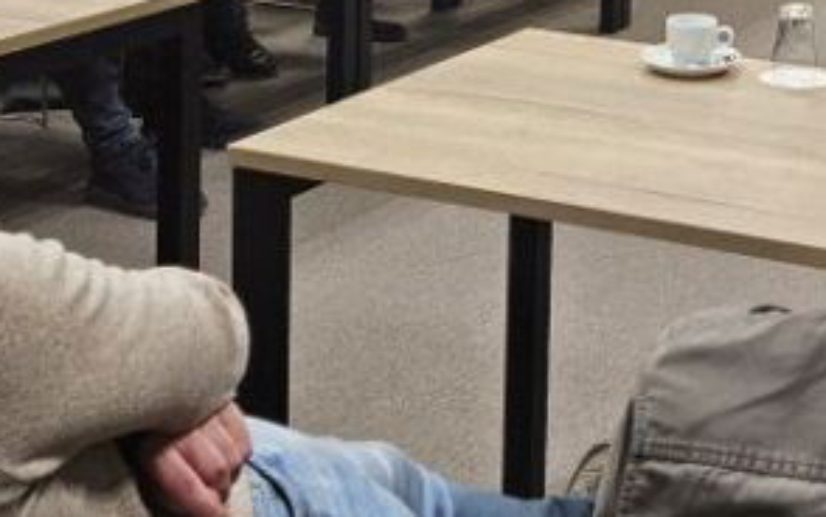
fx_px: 1914
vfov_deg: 14.5
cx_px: 837
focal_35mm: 85
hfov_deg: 23.3
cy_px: -214
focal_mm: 5.4
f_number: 1.8
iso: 250
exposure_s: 1/100
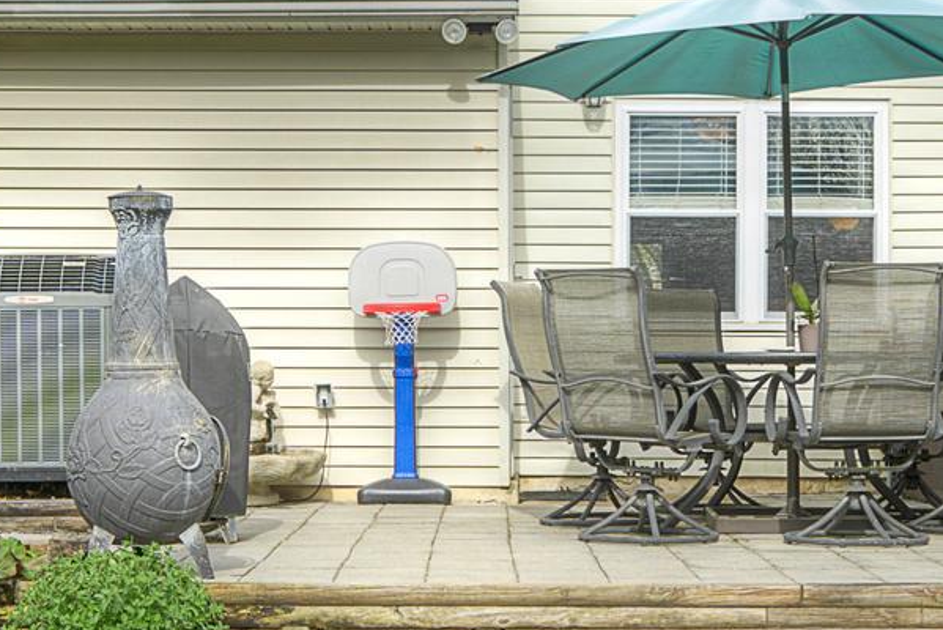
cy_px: 360
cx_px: 507
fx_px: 2149
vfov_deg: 16.7
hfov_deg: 24.7
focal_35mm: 82
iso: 100
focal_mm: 24
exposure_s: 1/160
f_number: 8
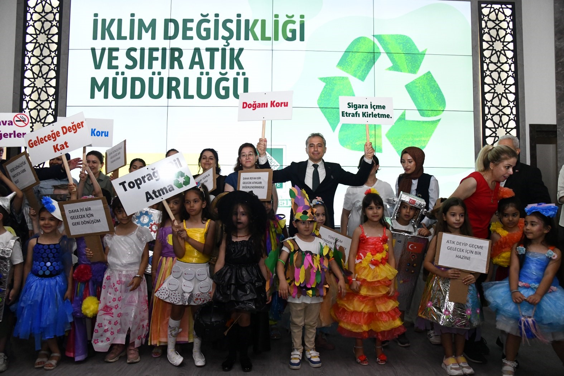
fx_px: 376
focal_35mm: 24
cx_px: 282
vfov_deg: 53.1
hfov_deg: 73.7
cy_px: 188
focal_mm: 24
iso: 6400
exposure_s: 1/200
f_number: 7.1
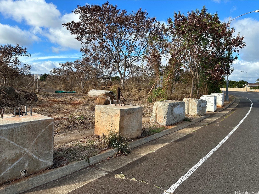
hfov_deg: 71.6
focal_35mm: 24
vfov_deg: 56.8
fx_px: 180
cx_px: 130
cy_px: 97
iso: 80
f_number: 1.78
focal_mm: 6.86
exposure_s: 1/1988
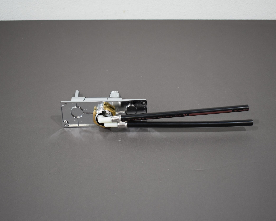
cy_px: 110
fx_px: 392
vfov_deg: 31.5
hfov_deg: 38.8
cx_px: 144
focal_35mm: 48
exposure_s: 1/160
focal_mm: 28
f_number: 4.2
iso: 800
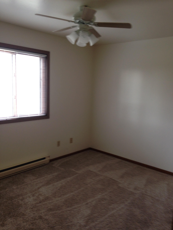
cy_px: 115
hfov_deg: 42.9
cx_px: 86
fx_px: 220
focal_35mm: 33
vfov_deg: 55.4
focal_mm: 4.12
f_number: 2.4
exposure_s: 1/20
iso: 80
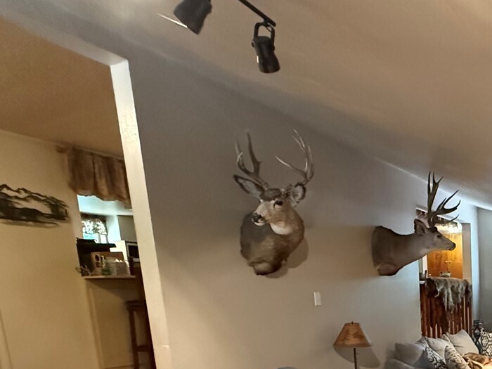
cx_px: 472
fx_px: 455
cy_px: 373
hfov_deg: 48.6
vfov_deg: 38.8
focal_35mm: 32
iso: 1250
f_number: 2.2
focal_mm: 2.22
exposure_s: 1/60
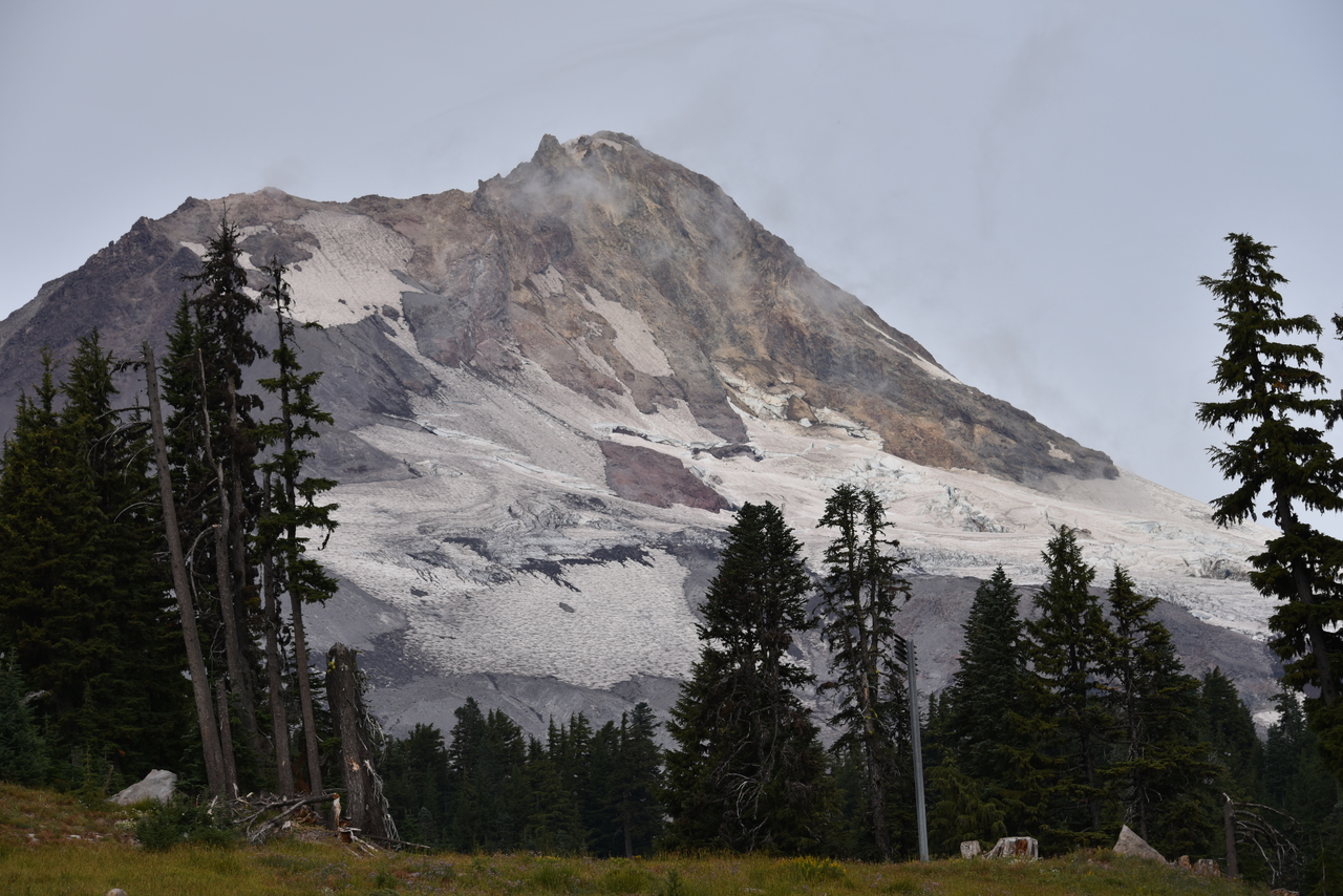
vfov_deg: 11.2
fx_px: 4552
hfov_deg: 16.8
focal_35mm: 122
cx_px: 672
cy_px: 448
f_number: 10
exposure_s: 1/400
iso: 100
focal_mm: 122
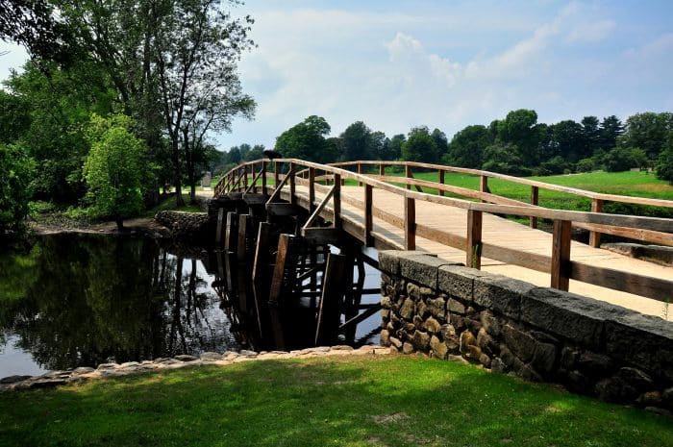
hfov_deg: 67.4
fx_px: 504
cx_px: 336
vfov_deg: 47.8
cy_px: 224
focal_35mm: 27
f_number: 10
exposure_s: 1/400
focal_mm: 18
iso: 200
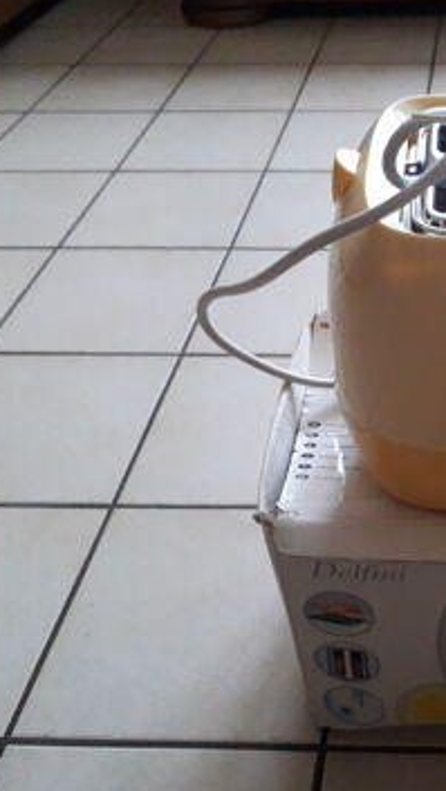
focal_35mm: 40
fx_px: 840
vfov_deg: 50.5
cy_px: 394
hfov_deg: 27.6
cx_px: 471
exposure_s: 1/25
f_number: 1.9
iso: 400
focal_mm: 3.6
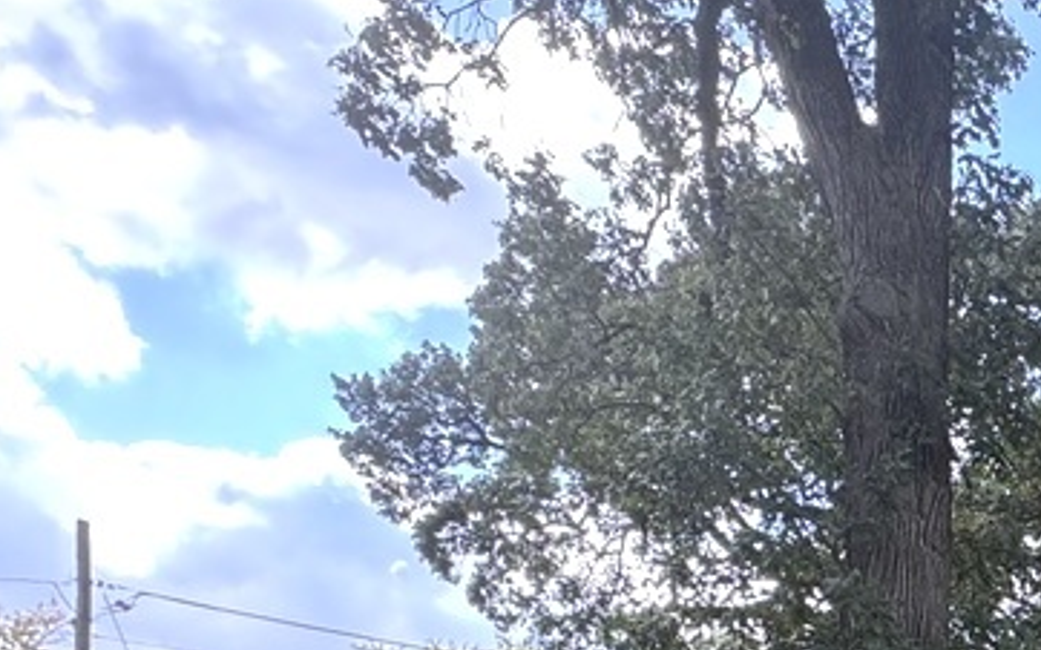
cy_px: 981
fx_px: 1673
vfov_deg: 19.2
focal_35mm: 59
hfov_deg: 26.4
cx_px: 1510
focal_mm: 2.22
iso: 40
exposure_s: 1/166
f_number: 2.2
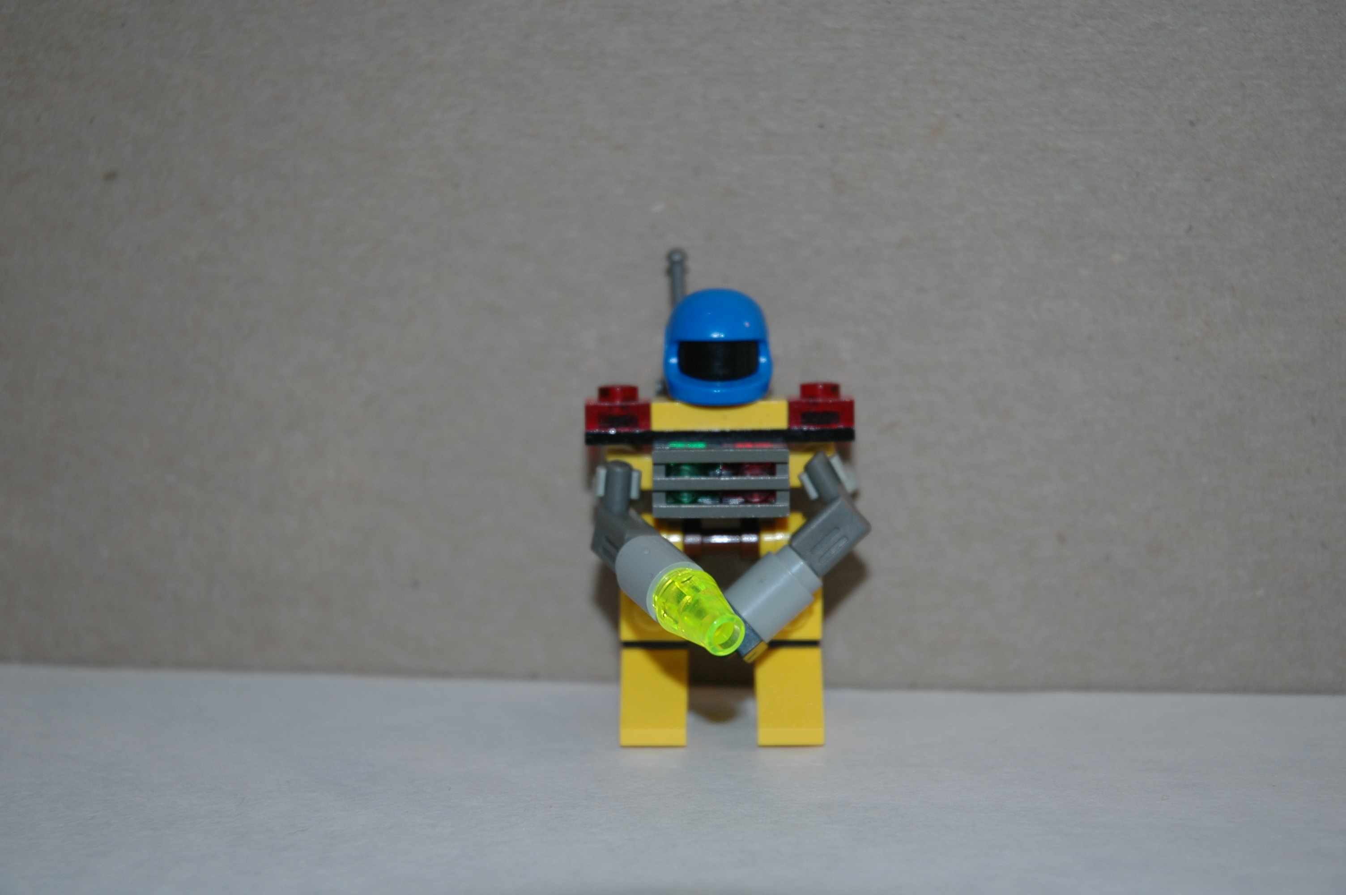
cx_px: 673
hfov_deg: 22.6
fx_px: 3362
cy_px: 448
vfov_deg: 15.2
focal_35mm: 90
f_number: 4.5
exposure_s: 1/60
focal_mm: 60
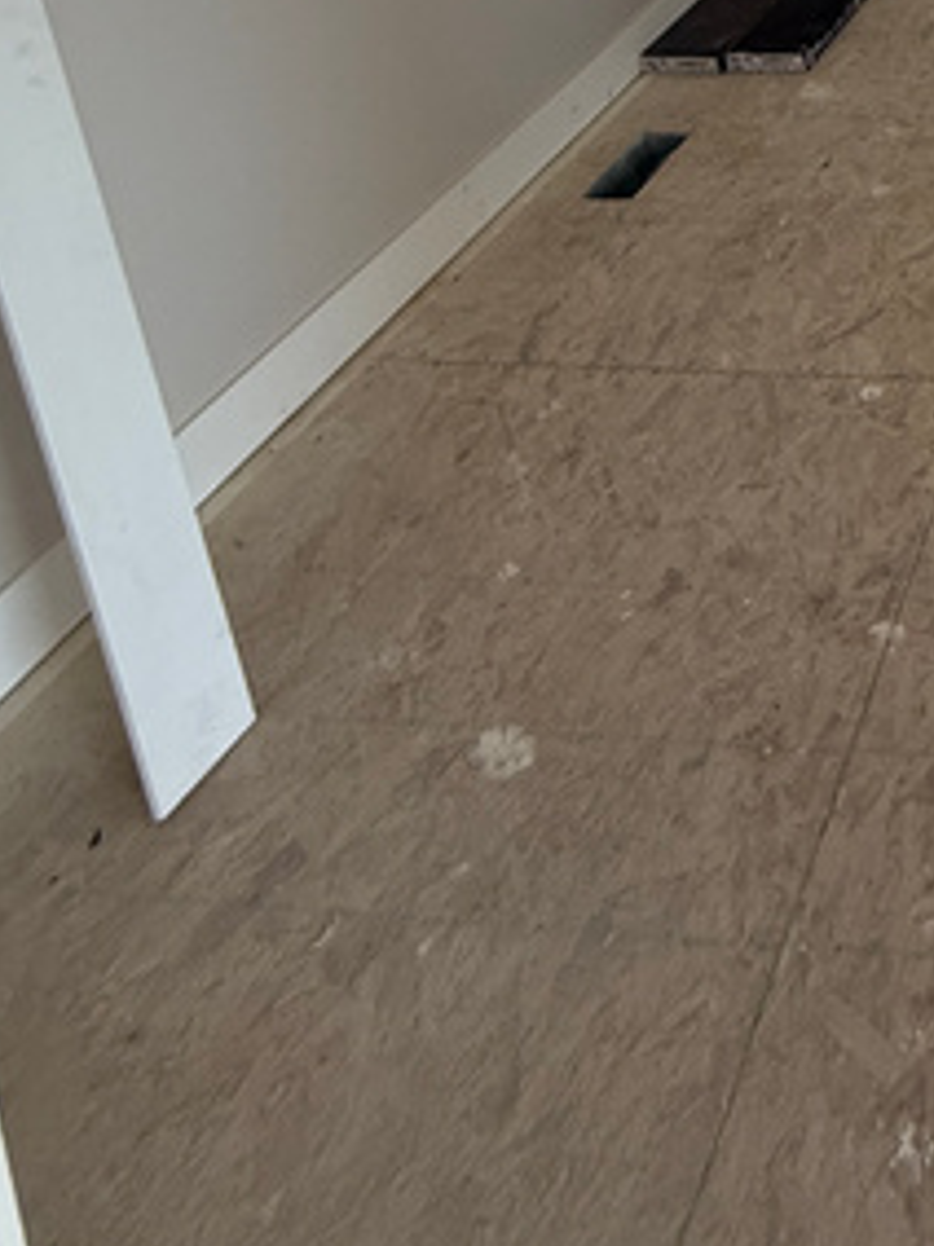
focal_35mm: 38
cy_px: -348
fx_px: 1368
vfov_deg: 35.1
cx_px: 1190
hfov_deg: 30.4
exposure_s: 1/99
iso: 160
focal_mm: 2.22
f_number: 2.2
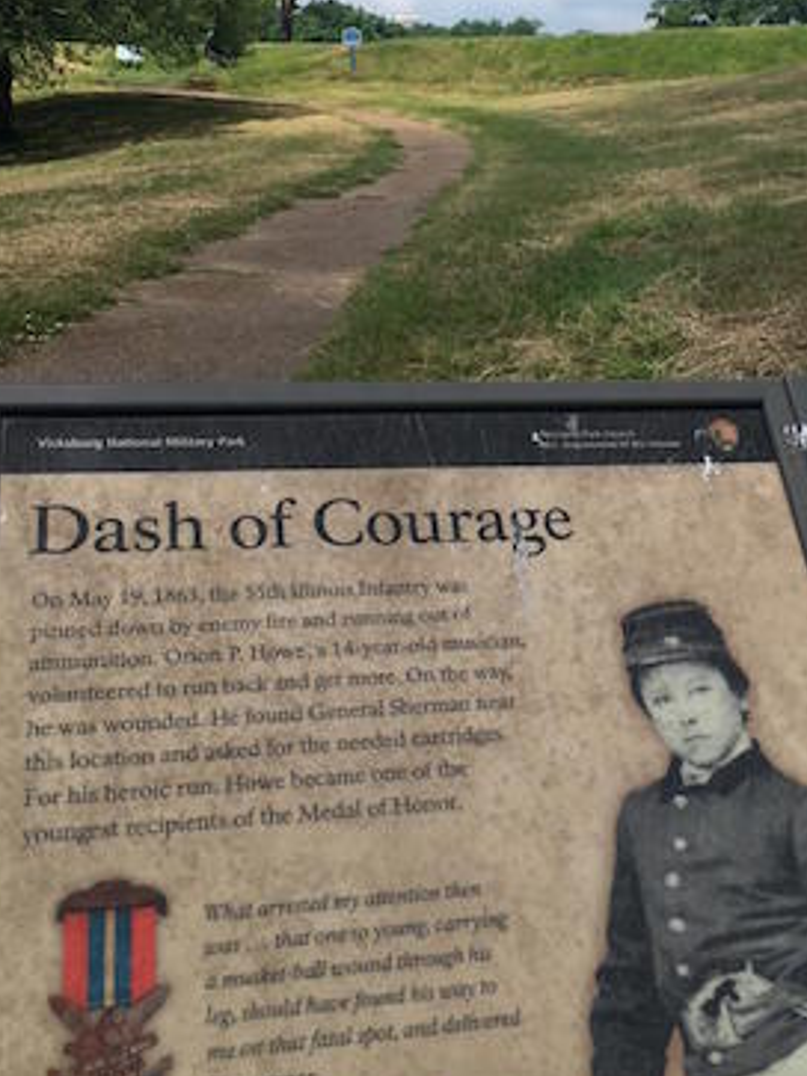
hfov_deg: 31.4
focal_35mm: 46
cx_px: 498
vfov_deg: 40.7
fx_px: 1431
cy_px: 359
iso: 25
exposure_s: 1/1425
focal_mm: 4.15
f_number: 2.2
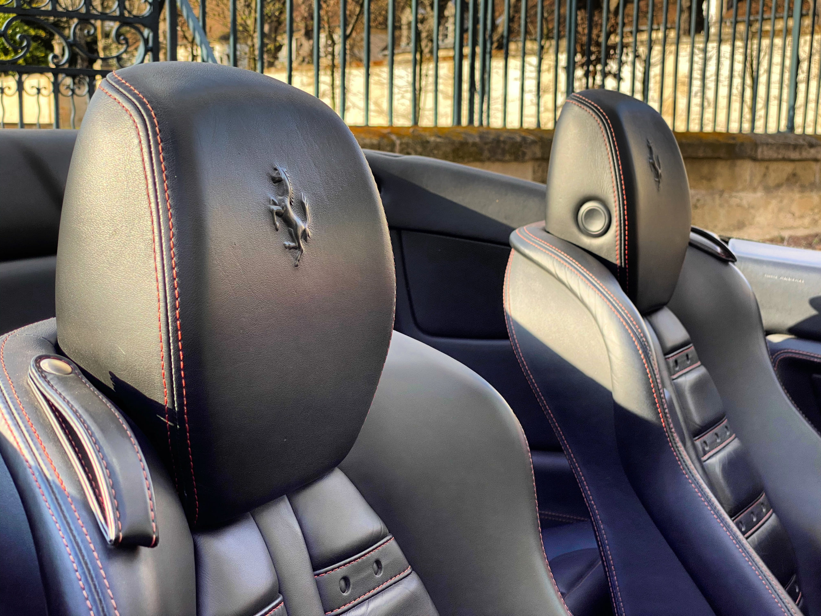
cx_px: 410
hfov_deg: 36.8
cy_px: 308
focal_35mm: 52
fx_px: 1233
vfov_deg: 28.0
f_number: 2
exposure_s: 1/249
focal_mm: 6
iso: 20
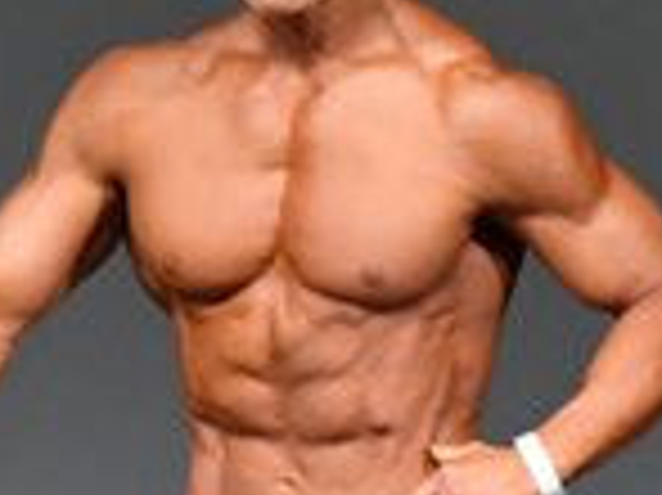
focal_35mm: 1595
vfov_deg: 0.9
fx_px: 30478
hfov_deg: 1.2
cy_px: 585
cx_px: 507
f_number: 5.6
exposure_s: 1/400
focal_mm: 210
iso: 5000
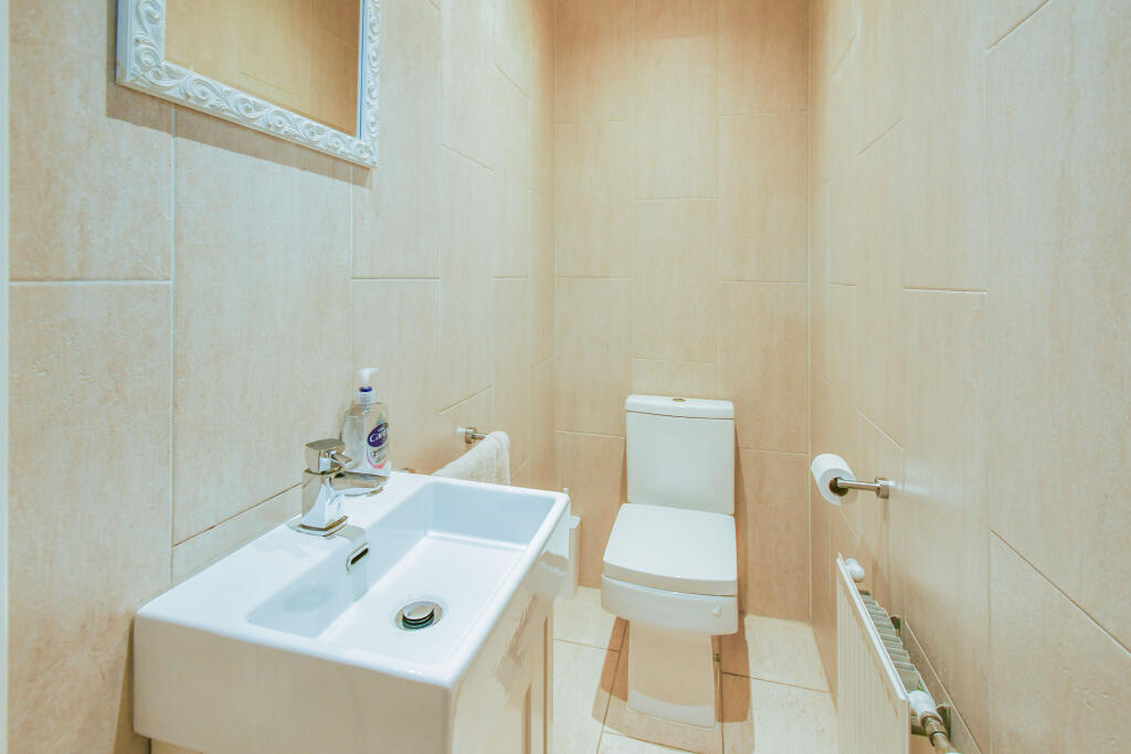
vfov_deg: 77.3
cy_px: 377
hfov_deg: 100.4
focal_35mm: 15
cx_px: 566
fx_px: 471
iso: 800
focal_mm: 10
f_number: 5.6
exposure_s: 1/20
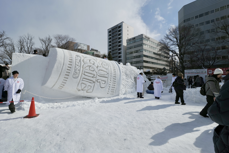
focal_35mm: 17
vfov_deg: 70.4
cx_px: 114
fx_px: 108
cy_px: 76
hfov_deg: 93.3
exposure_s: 1/800
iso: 100
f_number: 8
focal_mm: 17
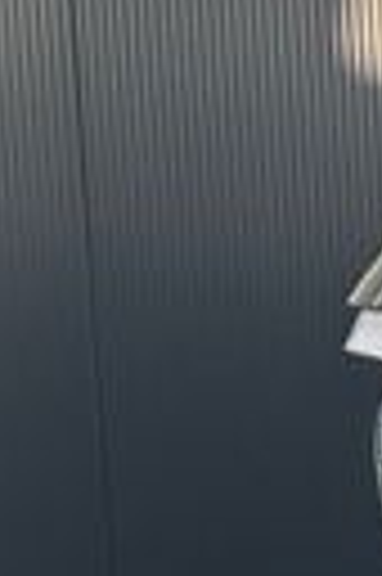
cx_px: 1420
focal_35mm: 125
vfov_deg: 16.1
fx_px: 1995
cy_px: 558
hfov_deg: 8.0
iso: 80
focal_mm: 6.86
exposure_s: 1/324
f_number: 1.78
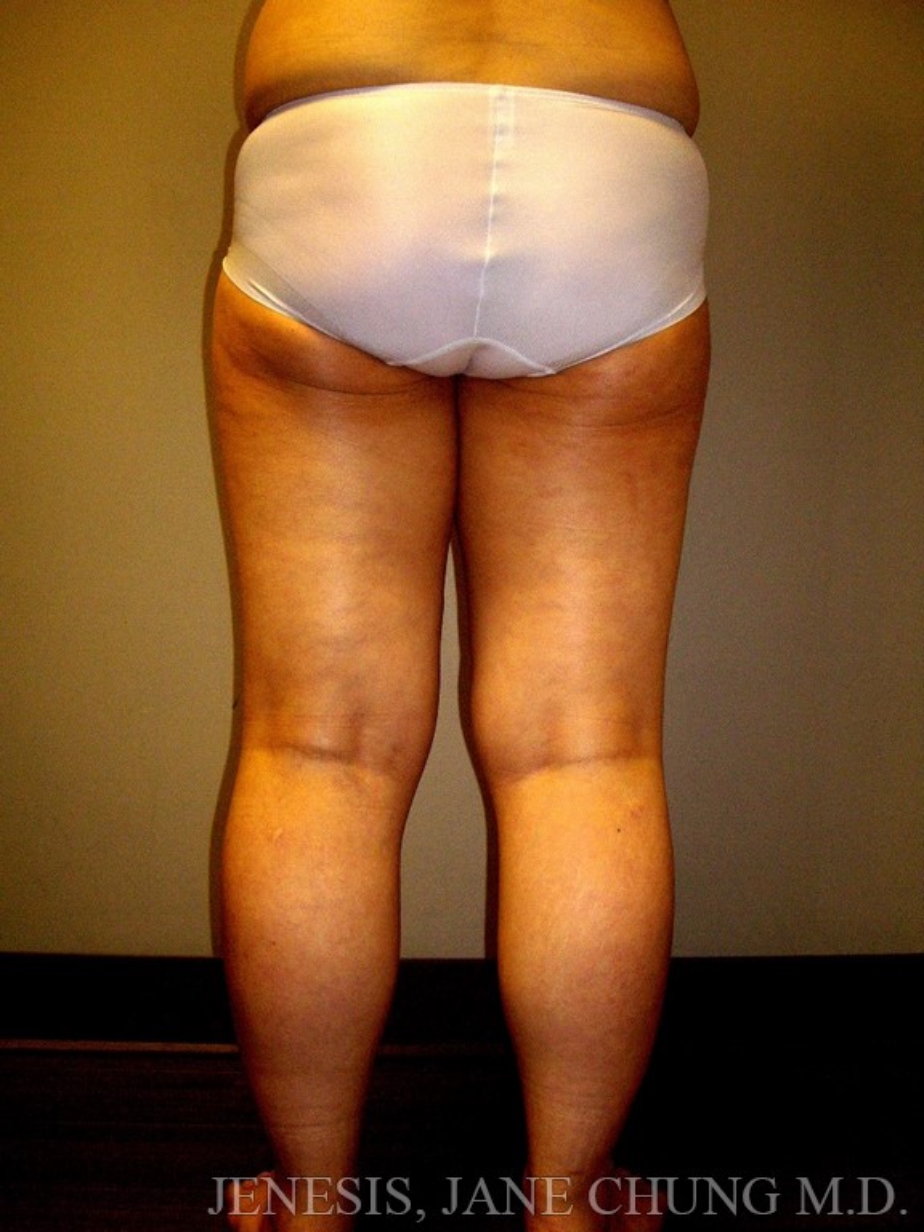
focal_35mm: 38
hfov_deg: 37.7
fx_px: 1352
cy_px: 616
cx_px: 462
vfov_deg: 49.0
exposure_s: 1/40
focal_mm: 7.9
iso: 400
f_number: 2.8
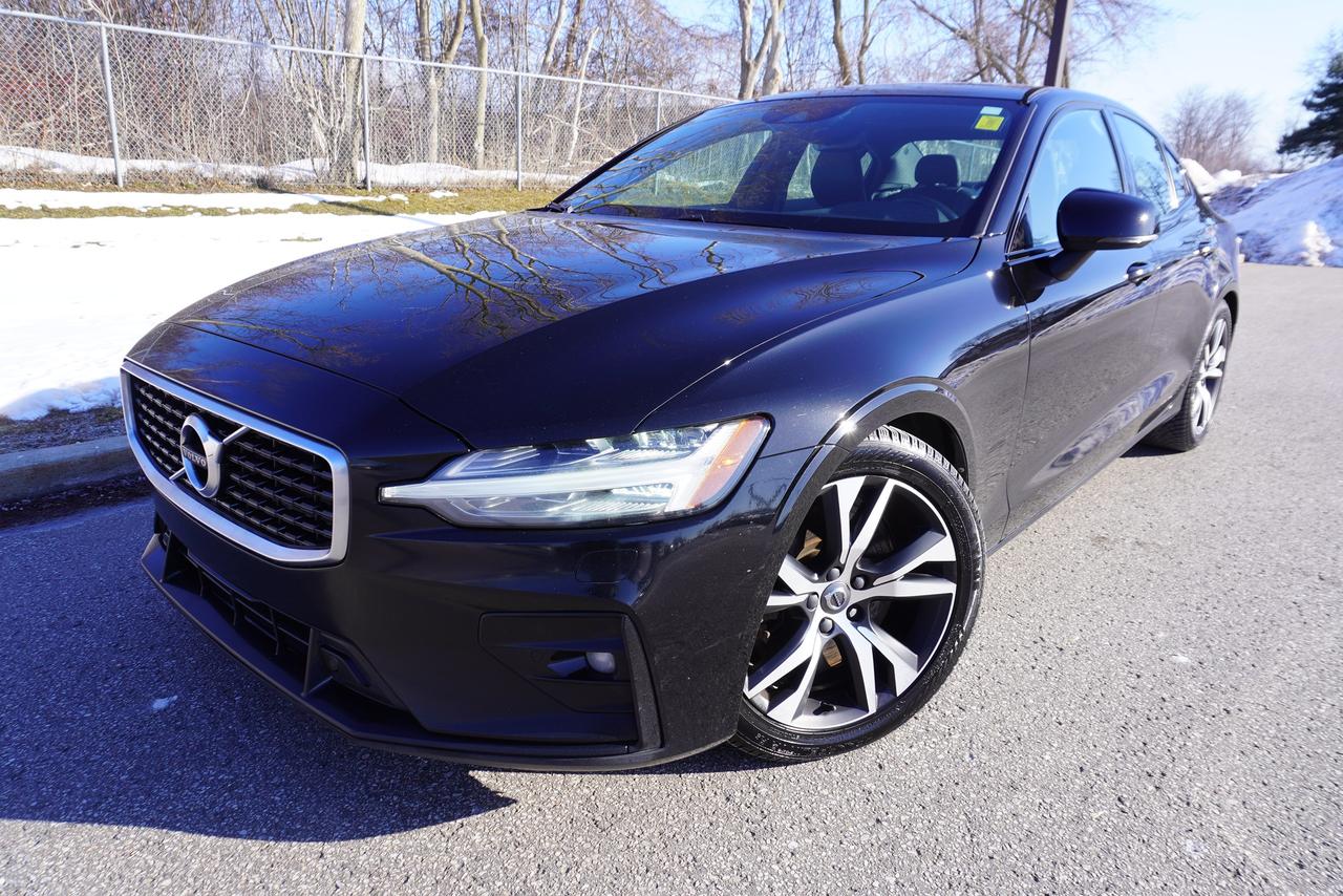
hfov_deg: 73.7
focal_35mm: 24
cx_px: 672
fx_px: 895
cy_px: 448
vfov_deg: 53.2
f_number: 7.1
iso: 100
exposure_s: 1/100
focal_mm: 16
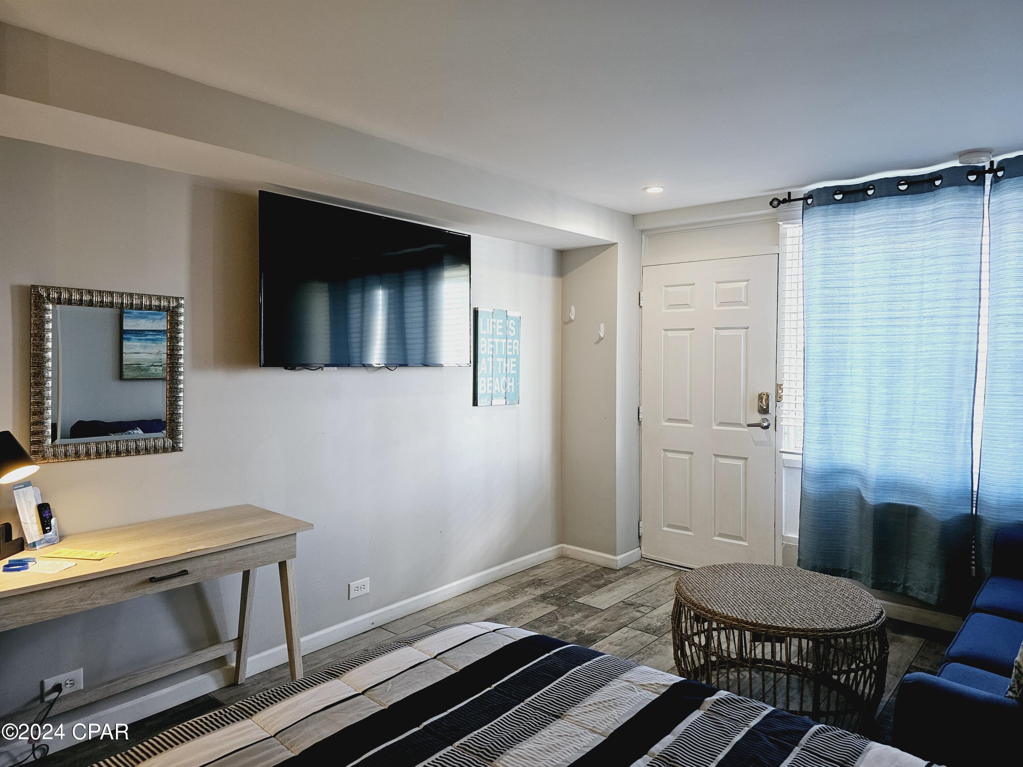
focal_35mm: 23
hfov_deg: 73.9
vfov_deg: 58.9
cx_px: 512
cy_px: 384
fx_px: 680
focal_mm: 6.3
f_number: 1.7
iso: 125
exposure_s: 1/120
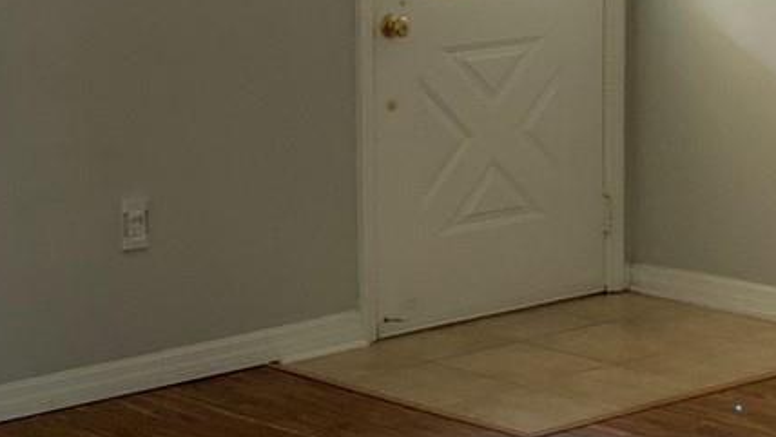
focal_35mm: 118
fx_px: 2429
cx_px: 181
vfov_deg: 10.2
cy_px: 80
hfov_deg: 18.0
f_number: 1.8
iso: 40
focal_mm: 3
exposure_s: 1/60
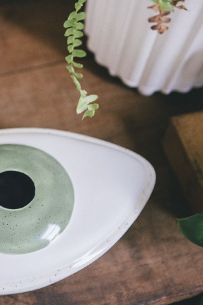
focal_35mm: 134
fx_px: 1134
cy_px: 61
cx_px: 23
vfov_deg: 15.2
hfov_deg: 10.2
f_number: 2.8
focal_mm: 70
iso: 3200
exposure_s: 1/500
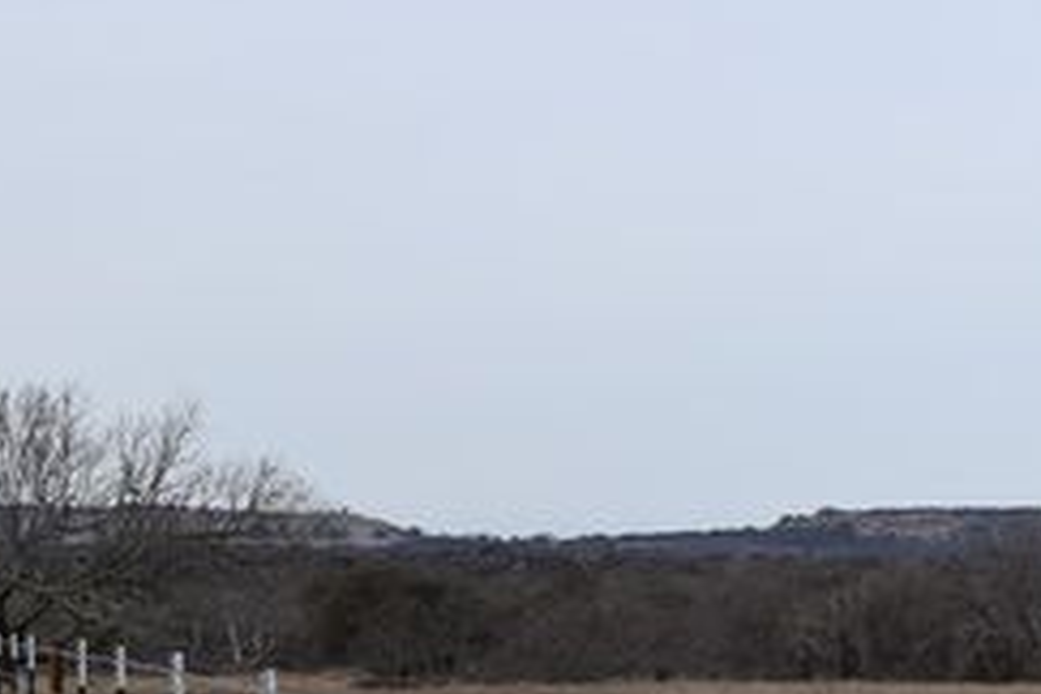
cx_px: 116
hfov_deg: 12.0
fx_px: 4916
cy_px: 598
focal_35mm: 170
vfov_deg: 8.1
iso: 100
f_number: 8
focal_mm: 55
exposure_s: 1/250
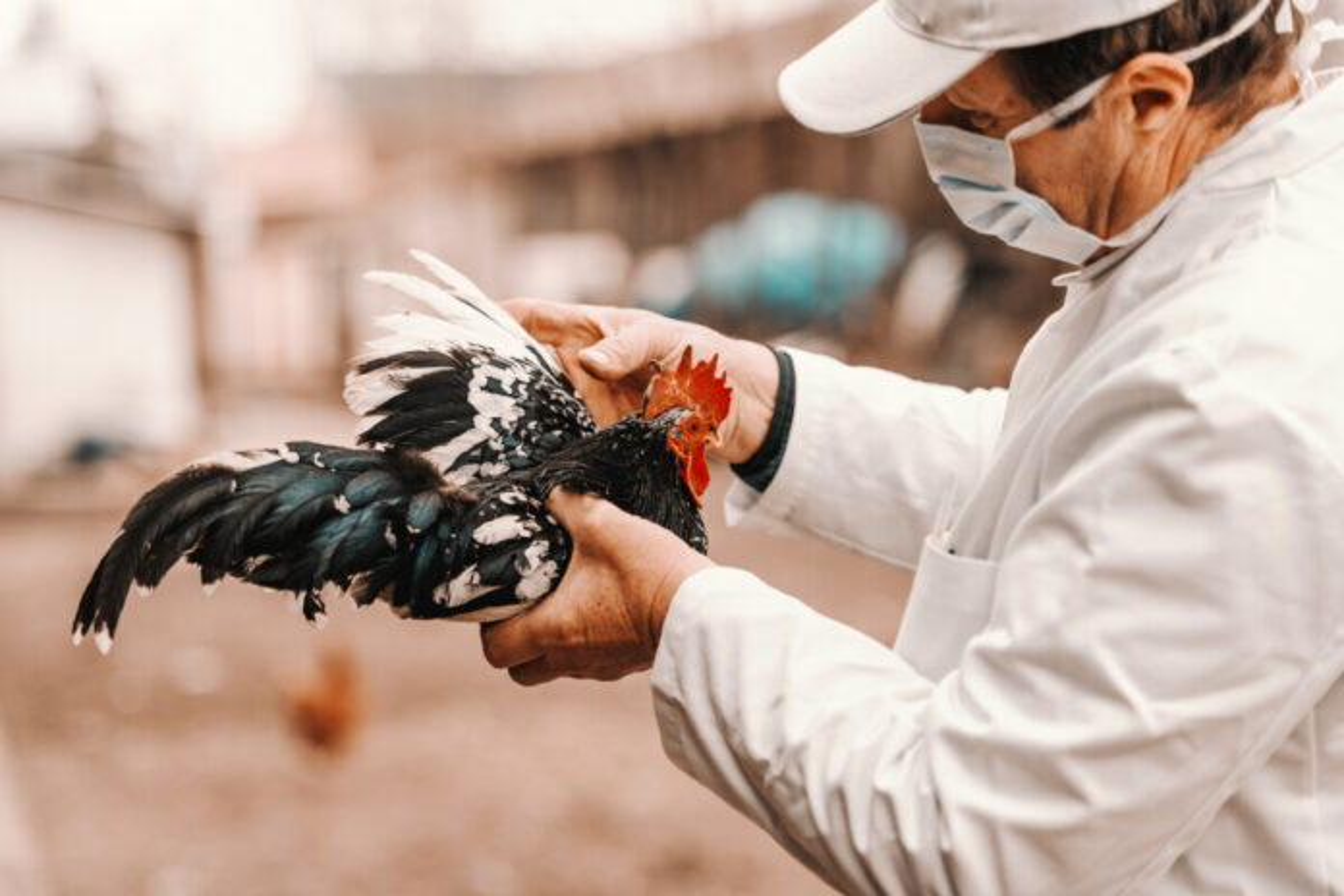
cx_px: 672
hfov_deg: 19.5
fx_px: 3920
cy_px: 448
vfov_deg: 13.0
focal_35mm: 105
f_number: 2.8
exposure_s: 1/1000
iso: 320
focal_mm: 105
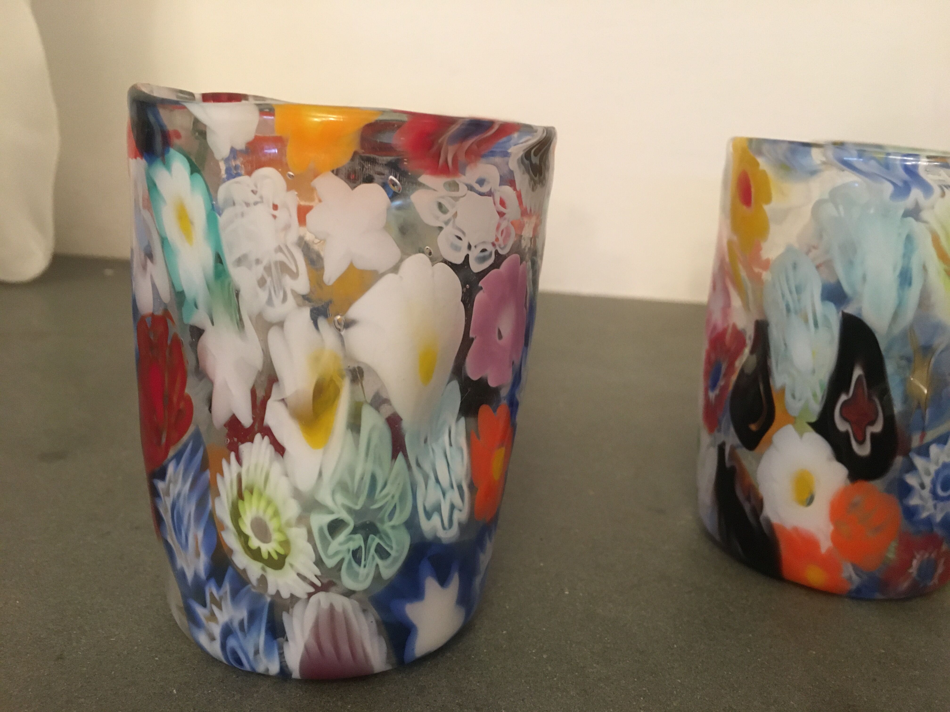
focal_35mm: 29
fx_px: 796
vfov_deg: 48.2
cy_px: 356
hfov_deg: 61.7
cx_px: 475
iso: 200
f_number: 2.2
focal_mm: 4.15
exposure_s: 1/17
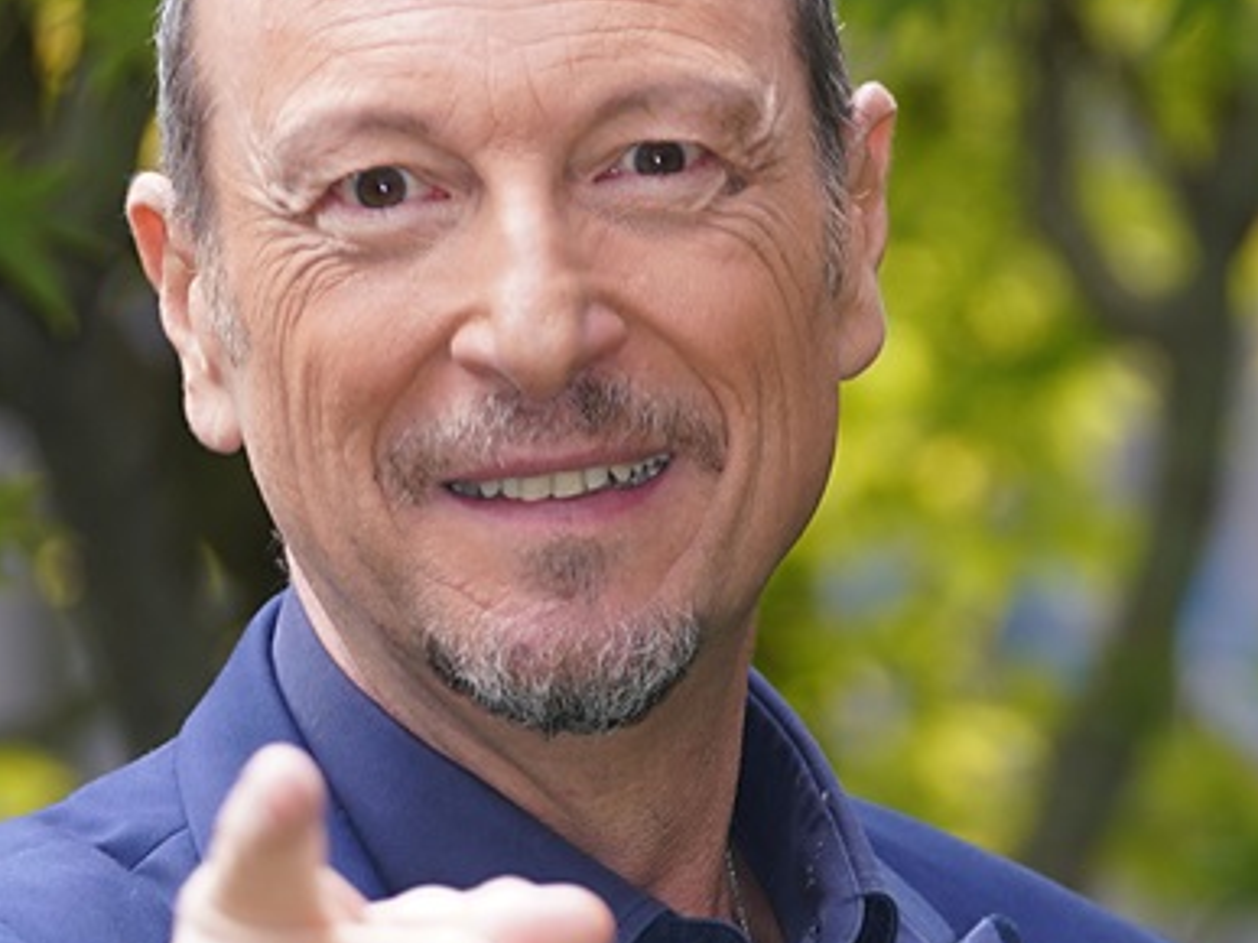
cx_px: 748
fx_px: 17766
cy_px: 784
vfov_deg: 3.0
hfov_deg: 4.1
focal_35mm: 489
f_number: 4
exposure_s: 1/125
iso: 200
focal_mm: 164
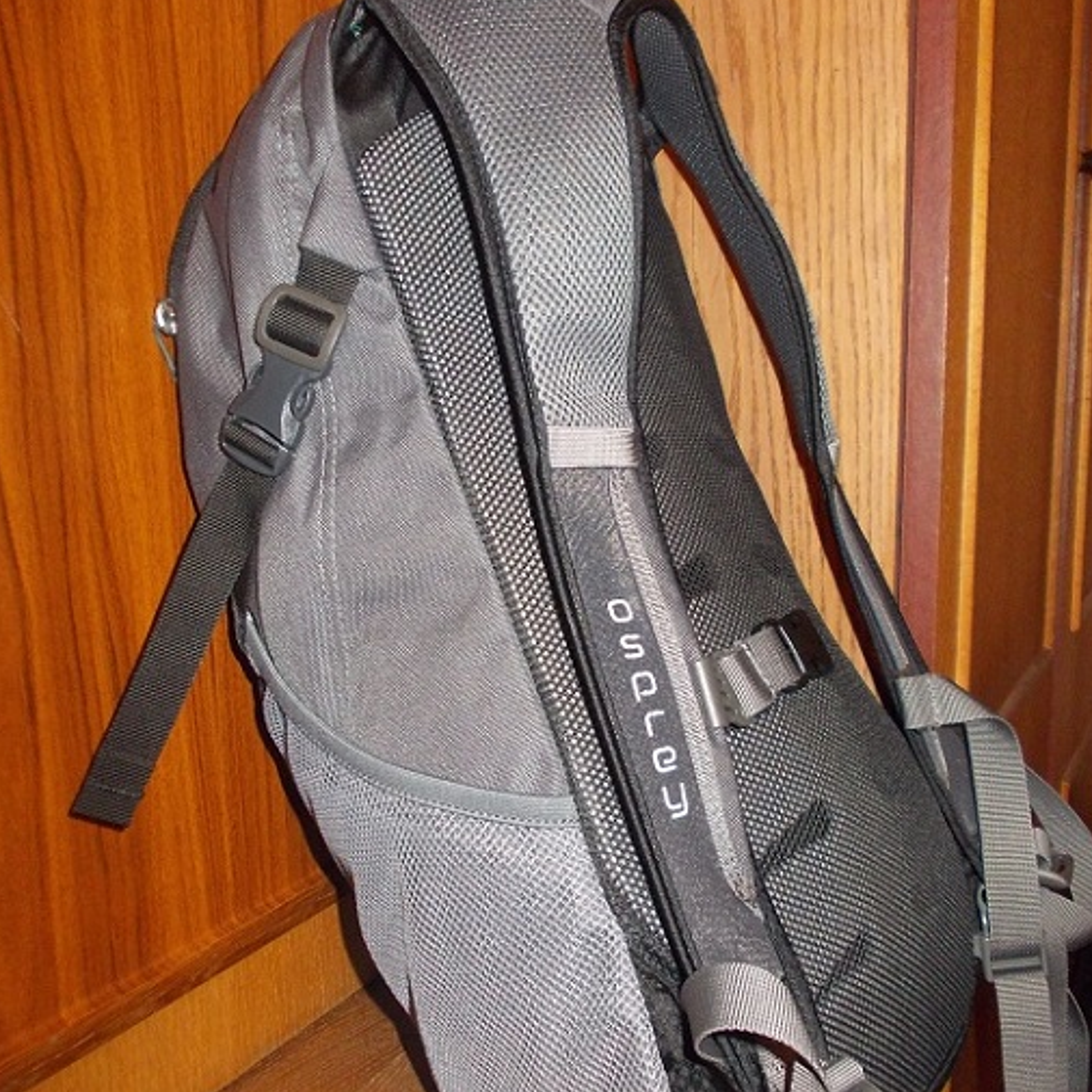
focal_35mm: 34
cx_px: 550
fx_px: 1213
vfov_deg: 48.4
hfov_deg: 48.5
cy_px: 567
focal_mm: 4
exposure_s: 1/25
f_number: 2.7
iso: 200
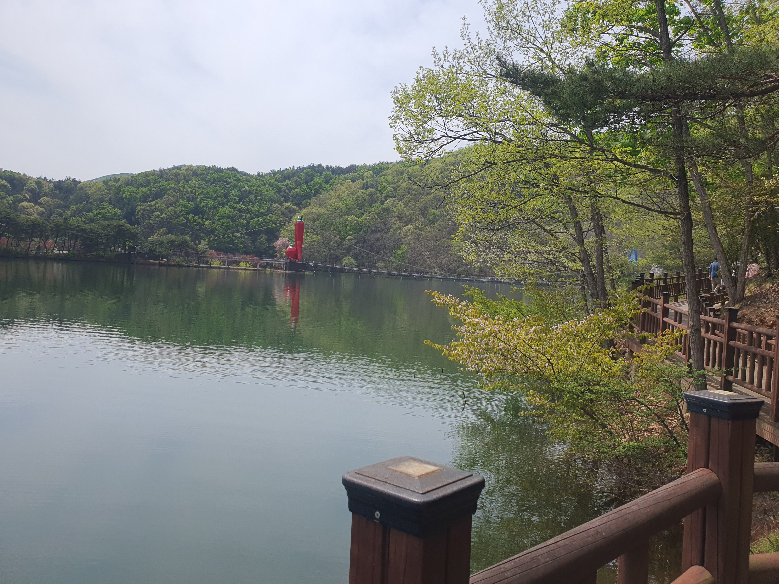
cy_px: 292
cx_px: 390
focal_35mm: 26
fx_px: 585
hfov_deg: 67.3
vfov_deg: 53.1
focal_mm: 4.3
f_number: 2.4
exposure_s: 1/2296
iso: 50
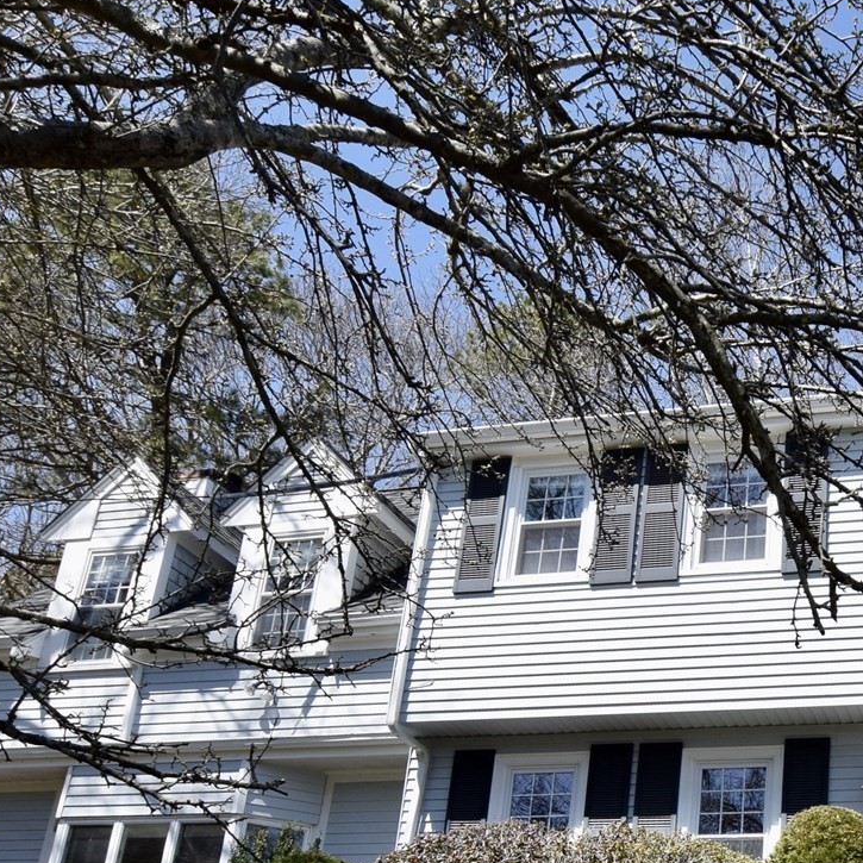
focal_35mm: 36
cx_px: 825
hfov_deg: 41.2
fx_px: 1015
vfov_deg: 43.4
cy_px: 718
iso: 200
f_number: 9
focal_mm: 10
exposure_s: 1/320
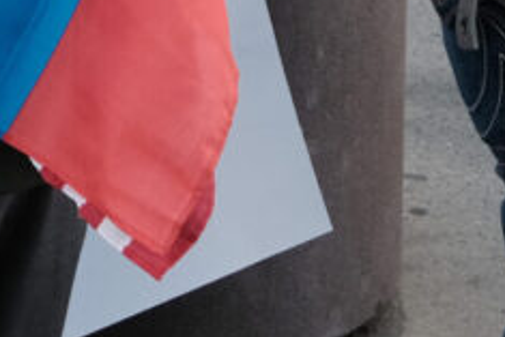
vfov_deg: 7.9
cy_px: -515
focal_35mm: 158
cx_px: -413
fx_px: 2218
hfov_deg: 11.9
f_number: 5.6
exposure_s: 1/150
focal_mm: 20.6
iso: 320
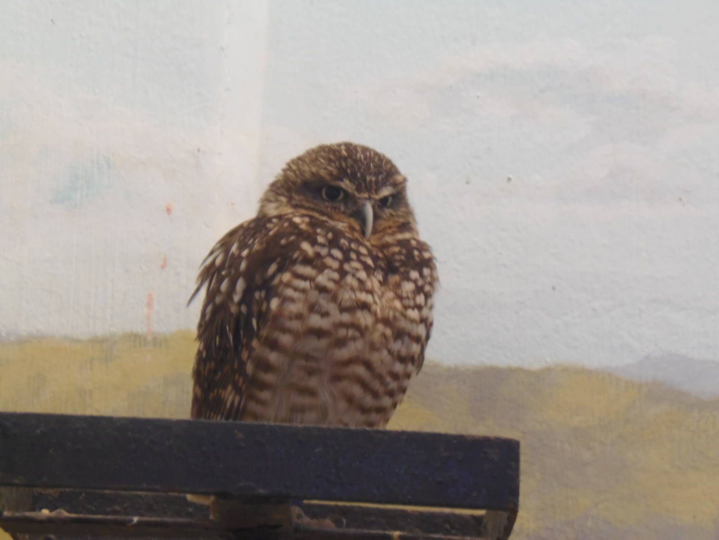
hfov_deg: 12.4
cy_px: 270
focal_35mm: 159
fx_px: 3303
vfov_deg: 9.3
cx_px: 360
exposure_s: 1/6
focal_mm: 29.4
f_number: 4.8
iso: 200
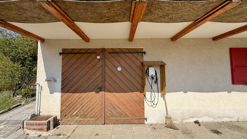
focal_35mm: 16
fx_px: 105
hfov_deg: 99.4
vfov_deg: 67.1
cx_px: 124
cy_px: 67
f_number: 2.2
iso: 64
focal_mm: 2.22
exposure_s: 1/1613
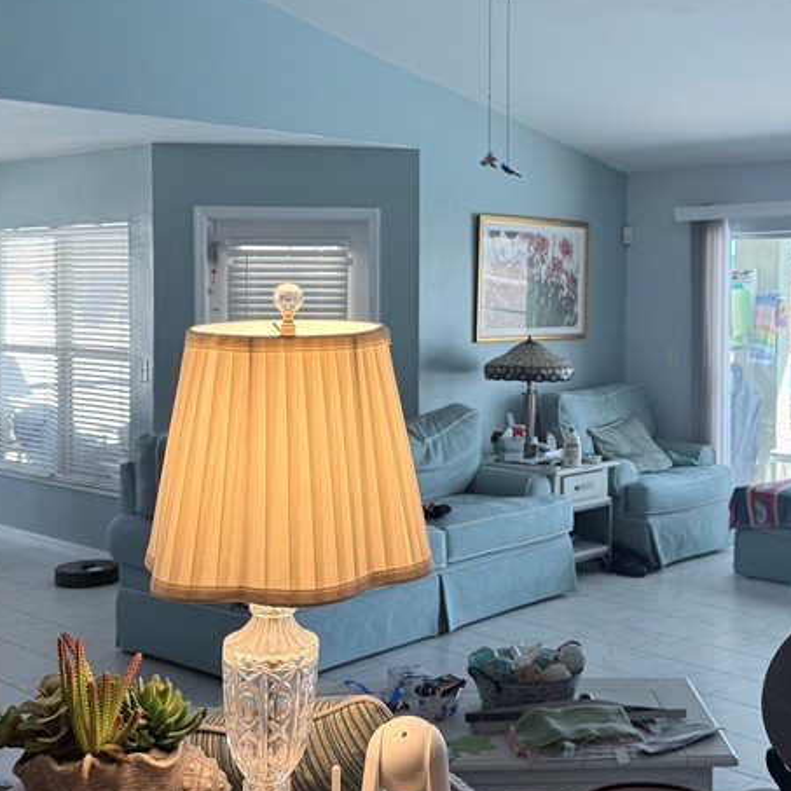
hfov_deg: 35.2
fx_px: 1241
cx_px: 491
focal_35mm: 48
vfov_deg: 35.3
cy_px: 325
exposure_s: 1/121
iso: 80
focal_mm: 6.76
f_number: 1.78
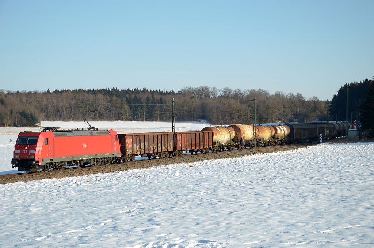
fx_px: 777
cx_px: 187
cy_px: 124
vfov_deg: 18.1
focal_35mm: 75
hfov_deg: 27.0
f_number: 7.1
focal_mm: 50
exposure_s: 1/500
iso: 200
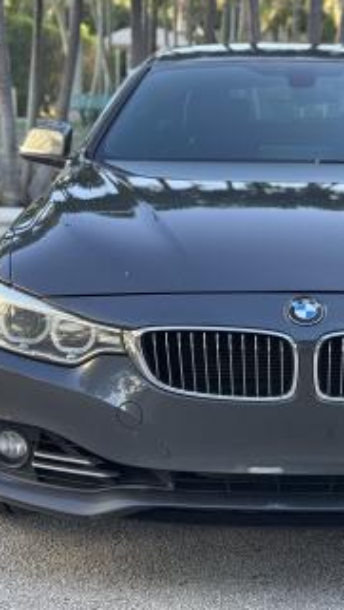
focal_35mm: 82
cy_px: 281
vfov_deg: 25.9
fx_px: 1327
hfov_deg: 14.6
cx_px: 315
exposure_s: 1/254
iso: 64
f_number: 1.78
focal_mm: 6.76
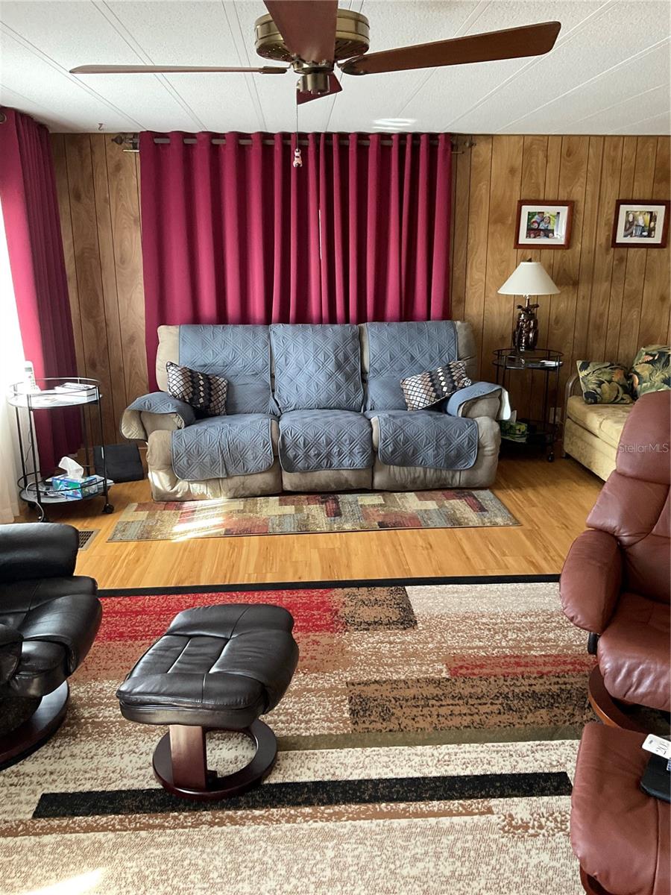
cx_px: 336
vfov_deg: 61.7
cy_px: 448
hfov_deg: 48.2
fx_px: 750
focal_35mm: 29
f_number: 1.8
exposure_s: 1/60
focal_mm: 3
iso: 200
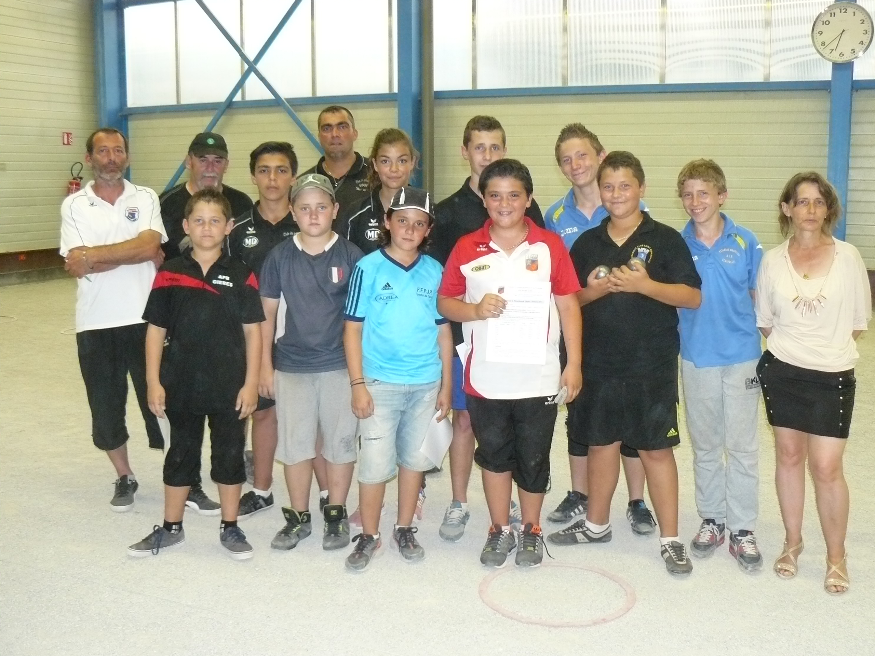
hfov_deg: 50.1
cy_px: 328
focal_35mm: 37
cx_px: 438
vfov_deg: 38.7
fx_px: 935
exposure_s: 1/30
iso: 320
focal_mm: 6
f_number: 2.8
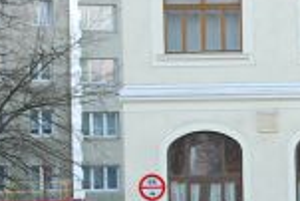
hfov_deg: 7.4
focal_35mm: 274
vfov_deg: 5.0
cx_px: 403
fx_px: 2283
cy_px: 288
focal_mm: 55
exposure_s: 1/30
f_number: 5.6
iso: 220
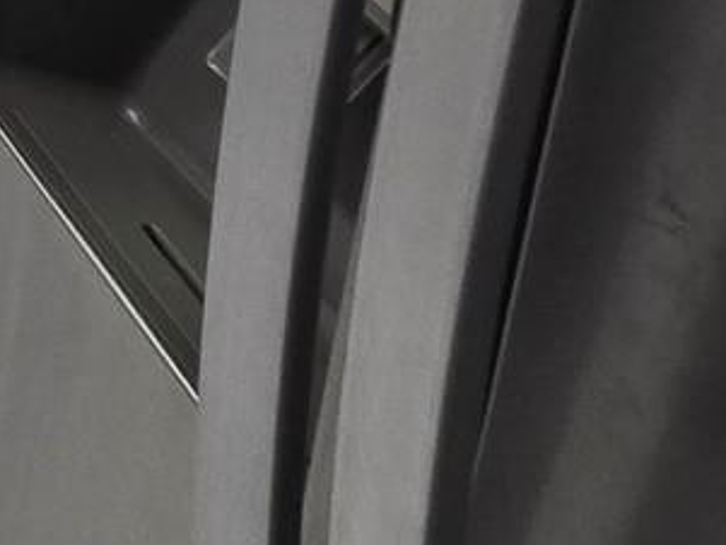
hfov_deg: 14.1
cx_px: -1124
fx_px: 1448
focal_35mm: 69
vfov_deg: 13.8
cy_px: -820
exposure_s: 1/60
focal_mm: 2.2
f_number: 2.2
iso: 64
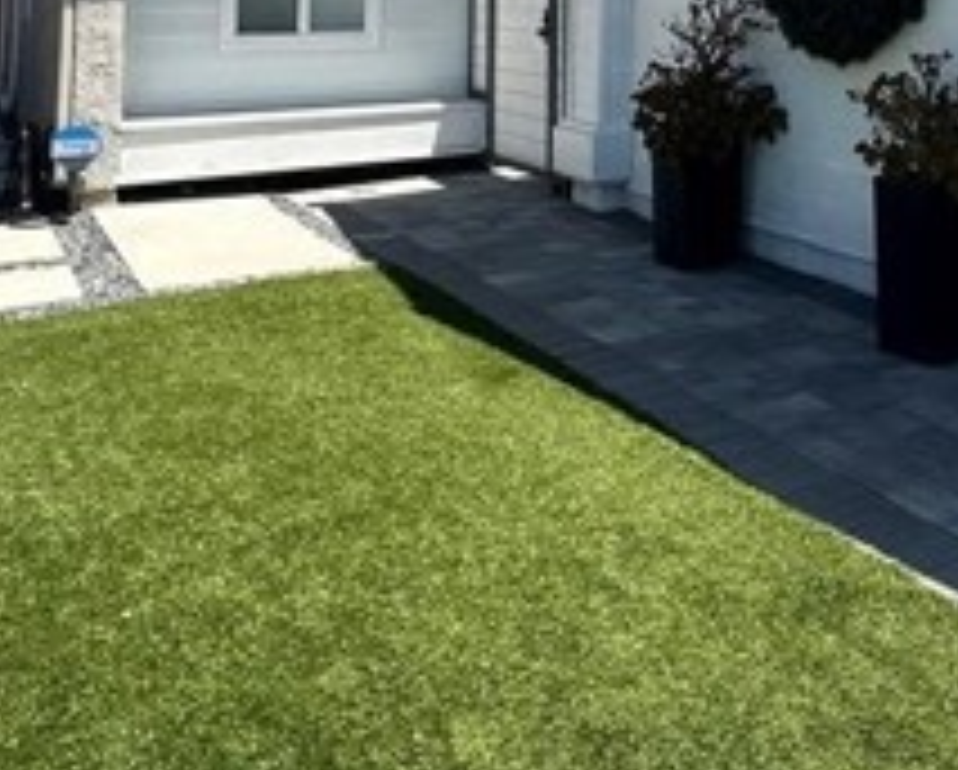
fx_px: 1164
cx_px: 971
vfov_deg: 32.5
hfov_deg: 39.2
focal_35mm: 41
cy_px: -59
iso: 40
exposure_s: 1/1221
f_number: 2.2
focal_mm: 2.22
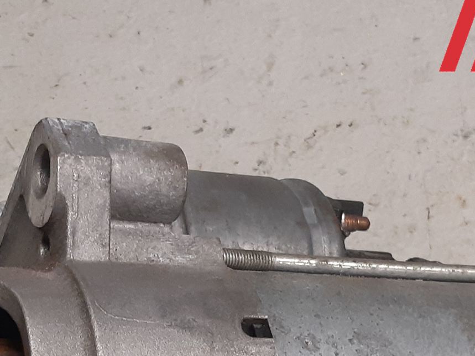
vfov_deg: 22.2
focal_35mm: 62
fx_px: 851
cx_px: 212
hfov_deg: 31.2
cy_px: 403
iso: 160
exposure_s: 1/50
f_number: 1.7
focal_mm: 3.93
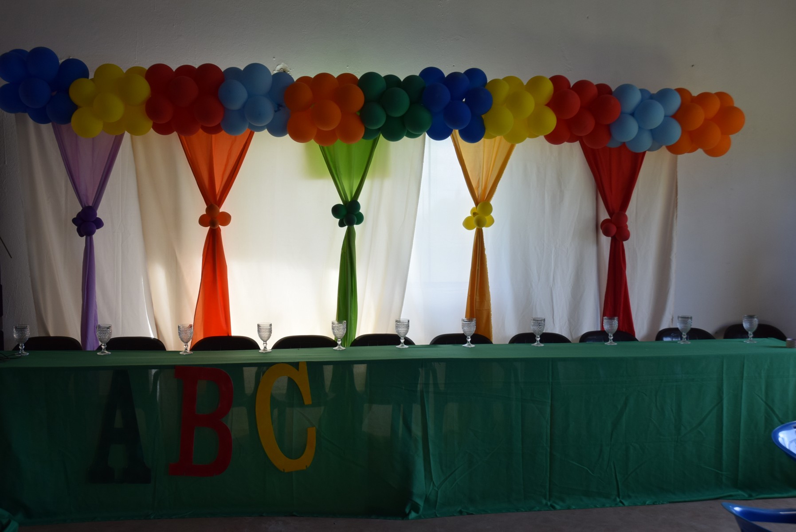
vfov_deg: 35.6
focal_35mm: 38
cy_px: 266
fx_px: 830
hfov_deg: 51.2
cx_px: 398
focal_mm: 25
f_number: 7.1
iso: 400
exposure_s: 1/200
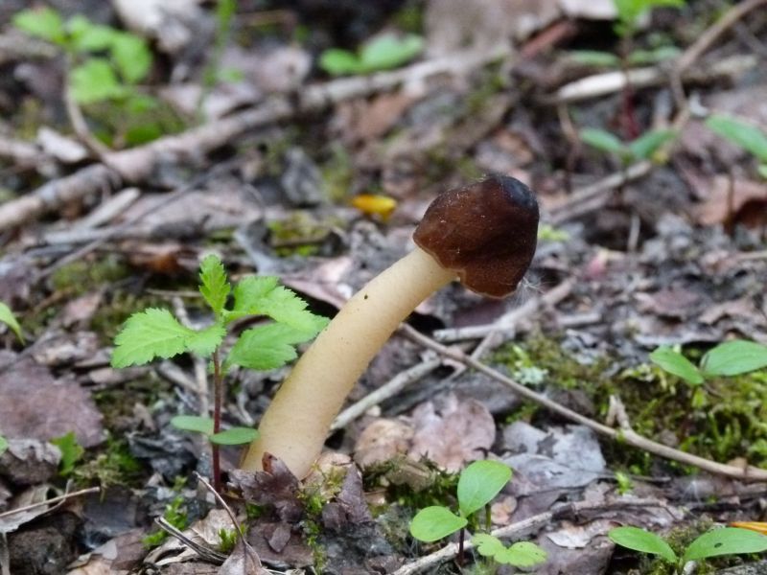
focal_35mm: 154
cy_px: 288
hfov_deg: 12.8
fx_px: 3412
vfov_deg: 9.6
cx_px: 384
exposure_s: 1/200
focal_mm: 27.8
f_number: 3.7
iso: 800
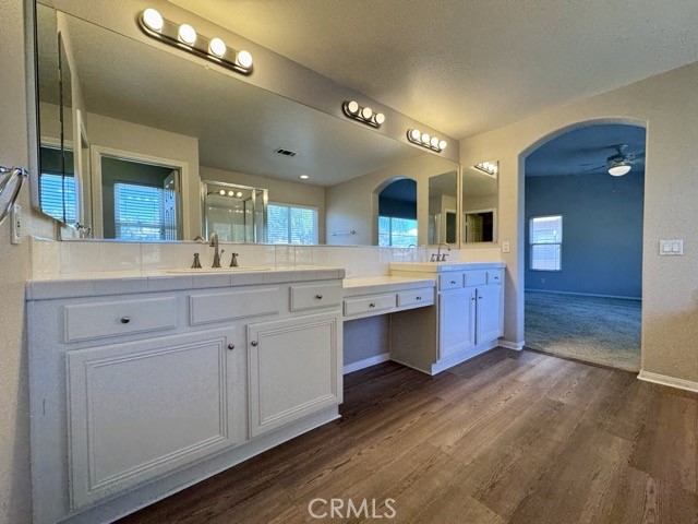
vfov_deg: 85.7
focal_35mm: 14
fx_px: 282
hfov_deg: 102.1
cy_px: 262
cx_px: 349
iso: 64
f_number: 2.2
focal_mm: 2.22
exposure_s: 1/120
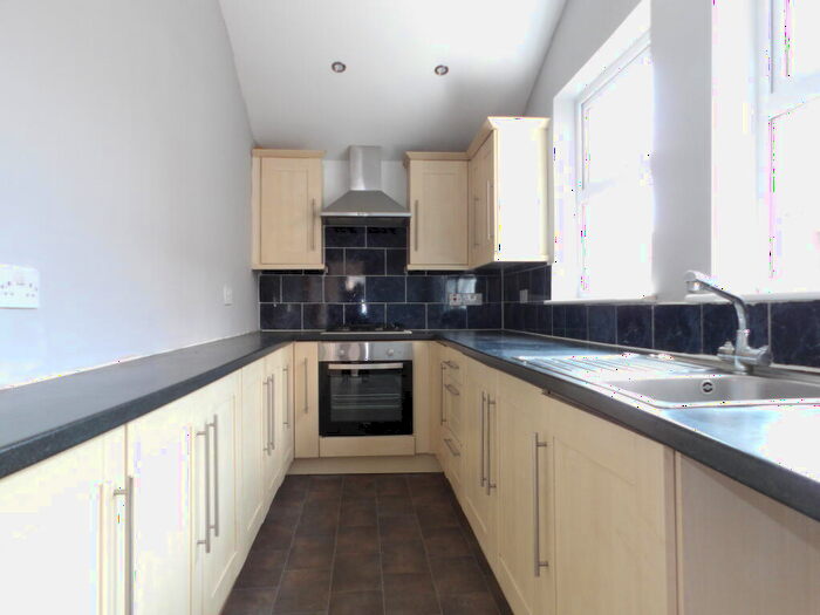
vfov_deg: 56.8
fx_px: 569
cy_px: 308
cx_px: 410
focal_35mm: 24
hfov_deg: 71.6
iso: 174
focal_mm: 4.3
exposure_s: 1/30
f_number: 4.1
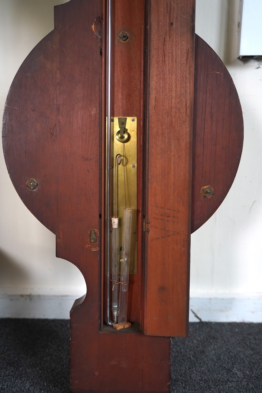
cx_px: 131
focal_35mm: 29
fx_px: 317
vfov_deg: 63.7
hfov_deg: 45.0
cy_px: 196
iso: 1000
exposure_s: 1/100
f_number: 4.5
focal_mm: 29
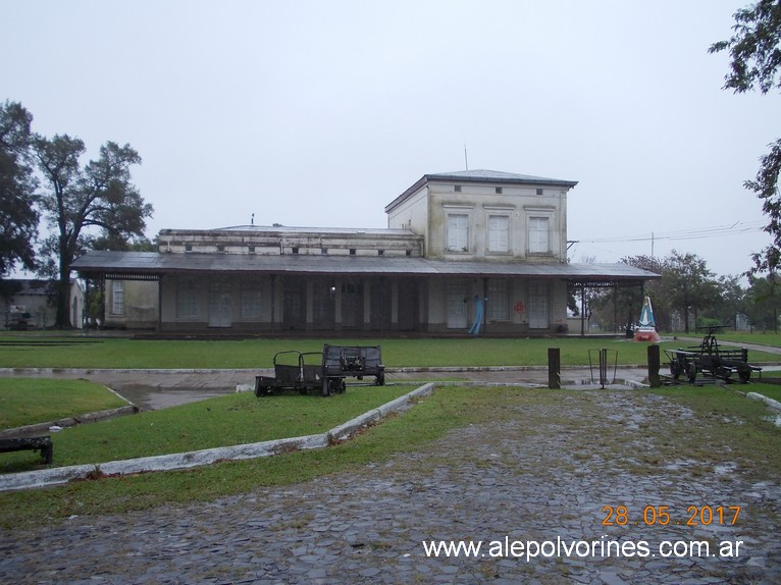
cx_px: 390
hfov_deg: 49.0
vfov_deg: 37.7
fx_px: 857
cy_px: 292
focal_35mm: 38
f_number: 3.1
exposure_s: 1/320
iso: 80
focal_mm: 5.3
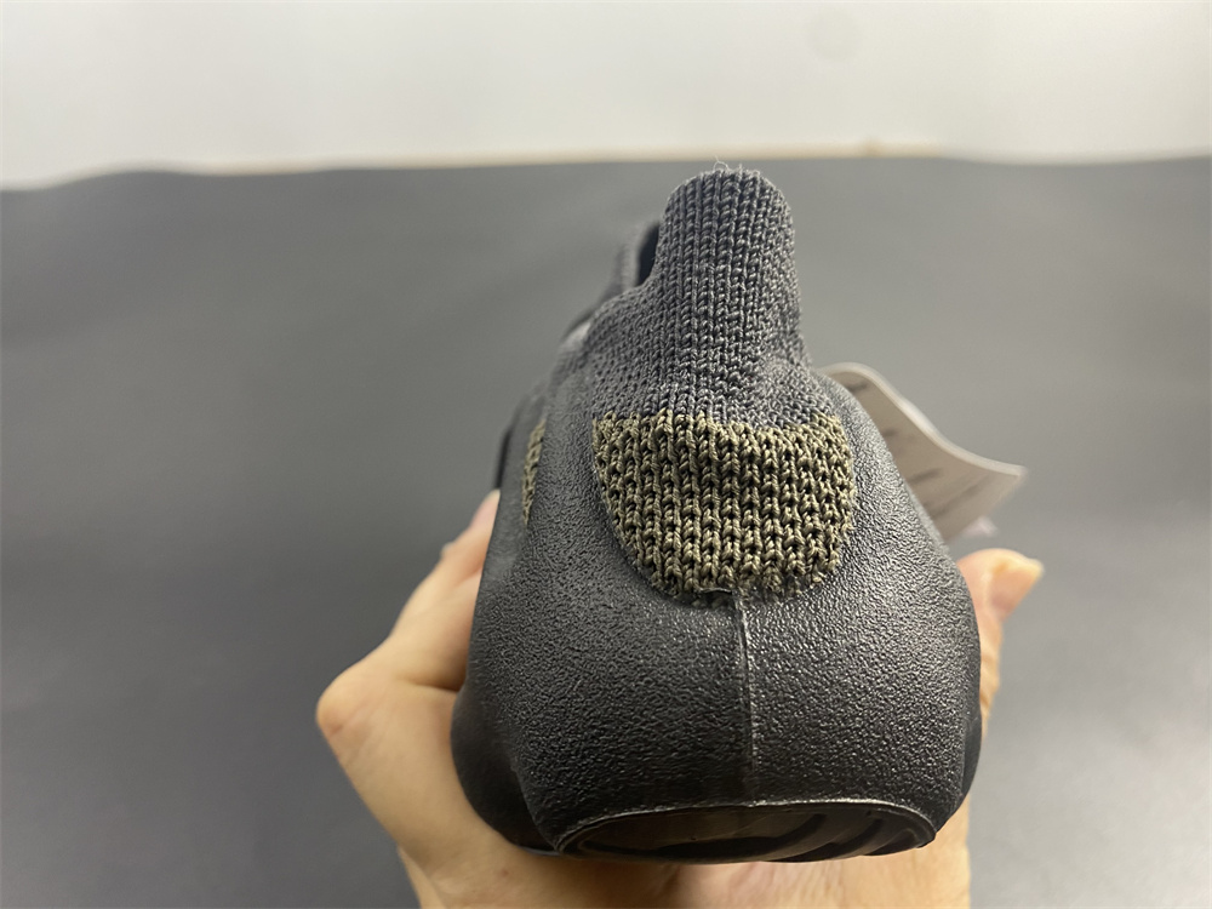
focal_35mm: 26
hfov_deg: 67.3
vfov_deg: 53.1
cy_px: 454
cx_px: 606
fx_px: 910
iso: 100
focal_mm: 4.25
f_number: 1.8
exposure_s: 1/50
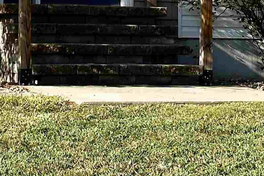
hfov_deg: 10.7
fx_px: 1415
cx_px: 135
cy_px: -82
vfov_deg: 7.0
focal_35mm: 193
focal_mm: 6.86
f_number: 1.78
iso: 64
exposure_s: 1/2532
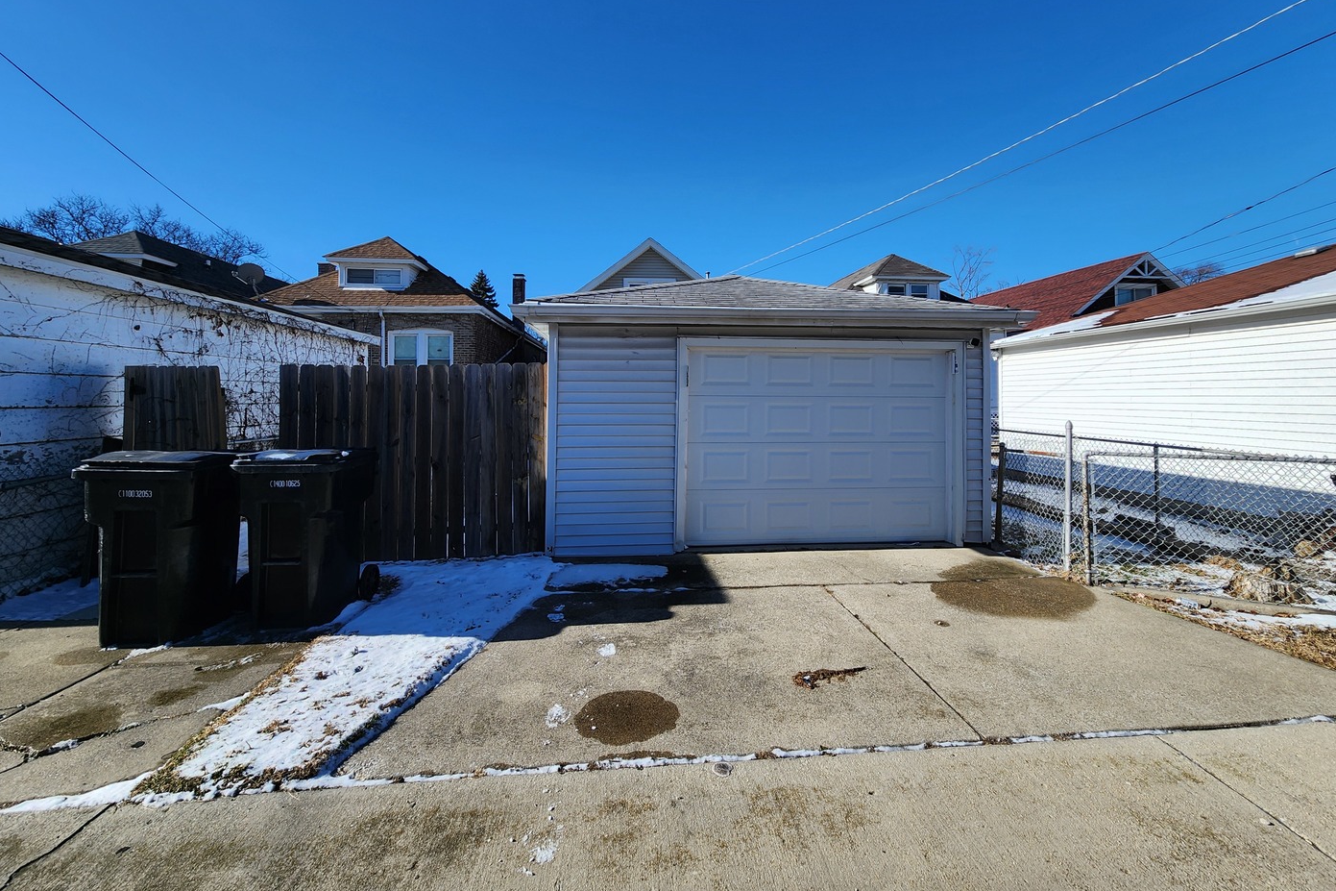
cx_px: 675
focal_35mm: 14
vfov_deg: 80.7
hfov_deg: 104.3
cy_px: 384
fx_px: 519
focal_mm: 2.2
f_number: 2.2
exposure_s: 1/2277
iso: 50
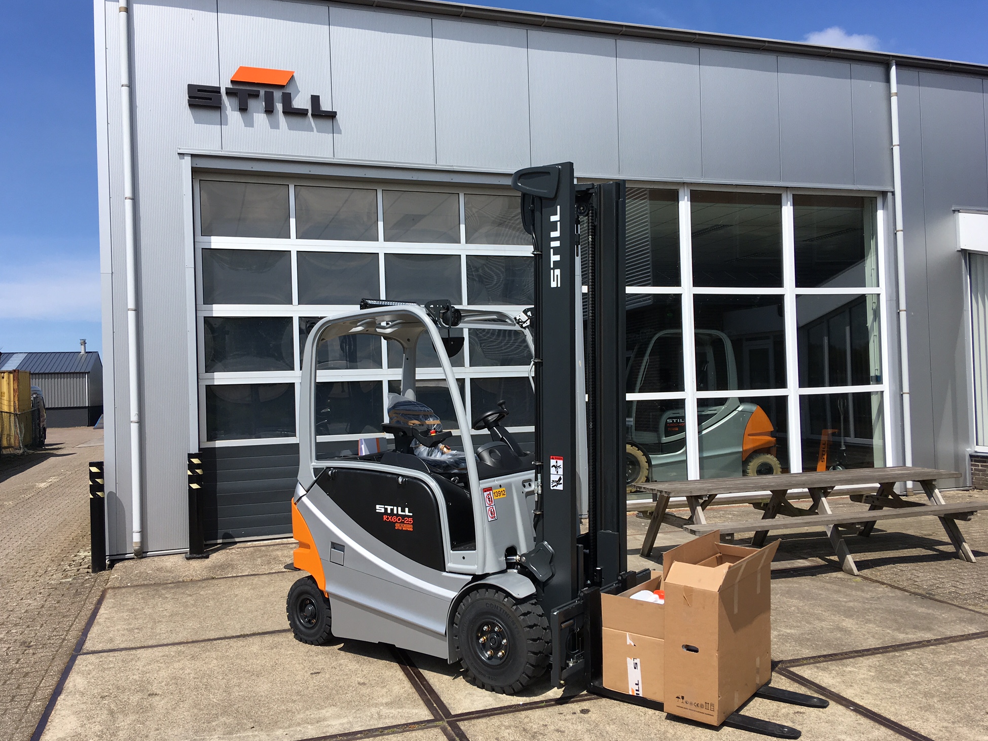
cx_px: 495
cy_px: 373
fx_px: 856
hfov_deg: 60.0
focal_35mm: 30
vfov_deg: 46.8
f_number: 2.2
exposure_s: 1/1709
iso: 25
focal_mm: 4.15
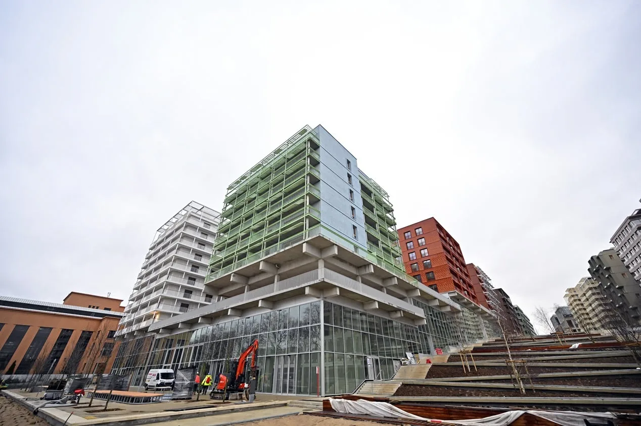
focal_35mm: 14
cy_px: 213
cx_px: 320
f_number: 4
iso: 4000
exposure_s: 1/640
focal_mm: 14
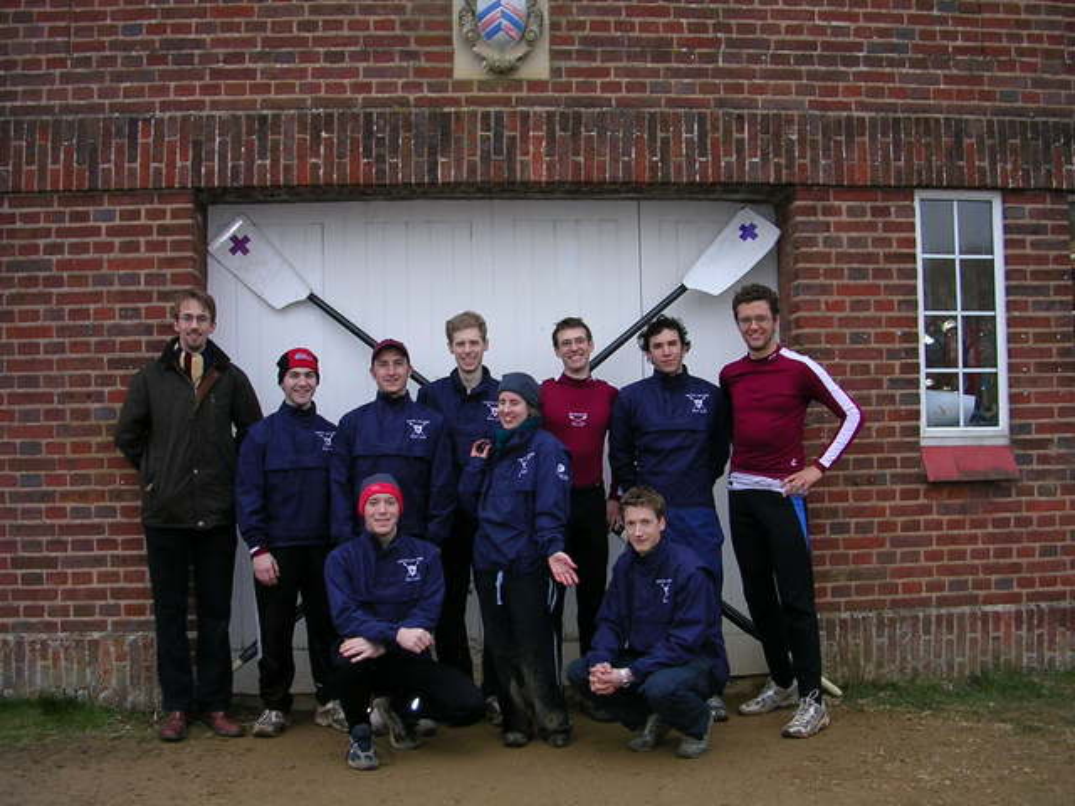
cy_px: 403
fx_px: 1180
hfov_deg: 49.0
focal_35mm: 38
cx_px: 538
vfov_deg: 37.7
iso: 50
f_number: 2.8
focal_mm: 5.8
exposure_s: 1/30
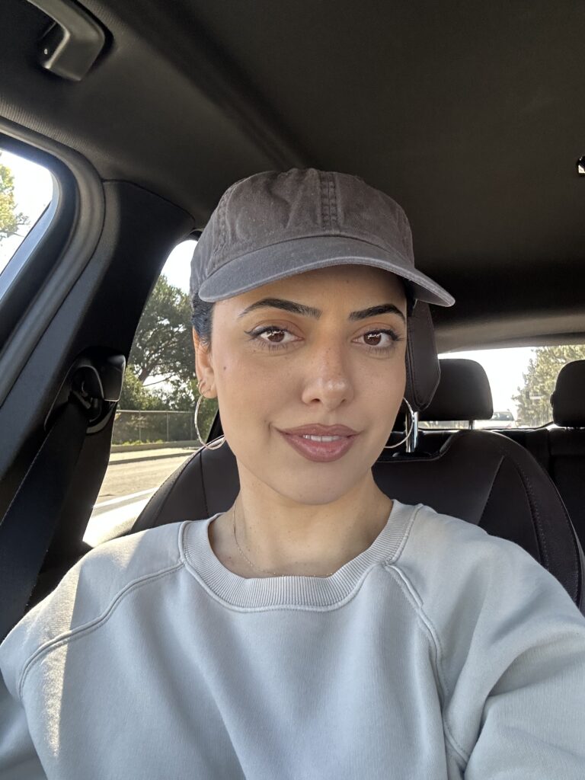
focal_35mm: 30
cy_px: 390
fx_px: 676
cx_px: 292
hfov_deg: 46.8
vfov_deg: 60.0
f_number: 1.9
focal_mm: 2.69
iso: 64
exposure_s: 1/121
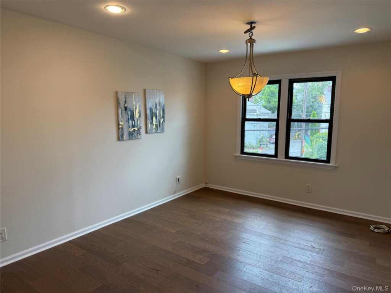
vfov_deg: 56.8
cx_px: 196
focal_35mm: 24
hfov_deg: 71.6
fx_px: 271
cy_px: 146
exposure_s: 1/232
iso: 100
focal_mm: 6.76
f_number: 1.78
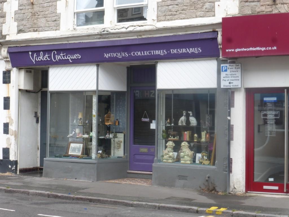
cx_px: 144
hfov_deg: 27.8
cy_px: 108
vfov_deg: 21.0
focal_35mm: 70
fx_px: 584
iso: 160
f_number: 8
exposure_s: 1/60
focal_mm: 12.5
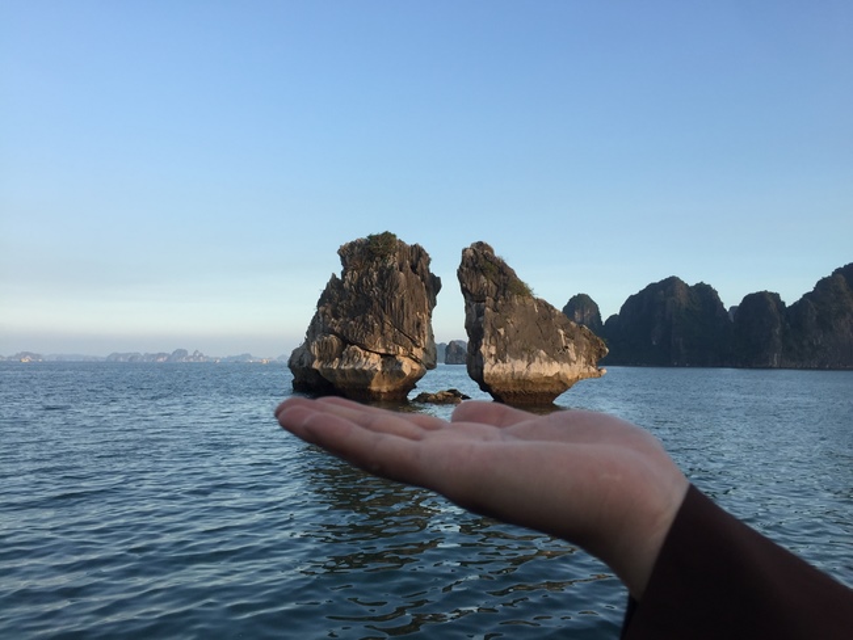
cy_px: 320
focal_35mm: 29
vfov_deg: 48.3
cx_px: 426
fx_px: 715
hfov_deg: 61.6
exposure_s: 1/599
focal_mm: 4.15
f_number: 2.2
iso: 32
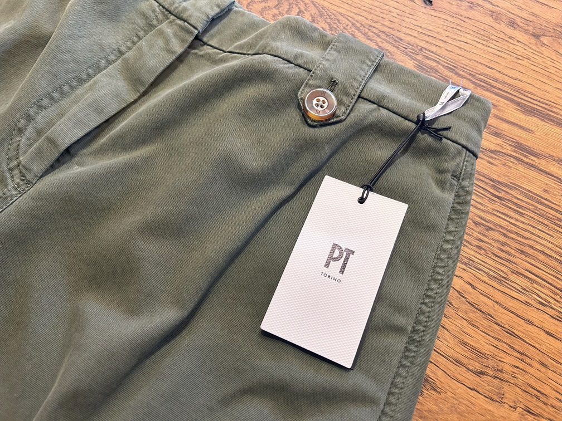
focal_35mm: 26
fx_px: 422
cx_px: 281
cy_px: 210
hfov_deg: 67.3
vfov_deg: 53.1
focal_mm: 5.7
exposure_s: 1/55
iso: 125
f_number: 1.5
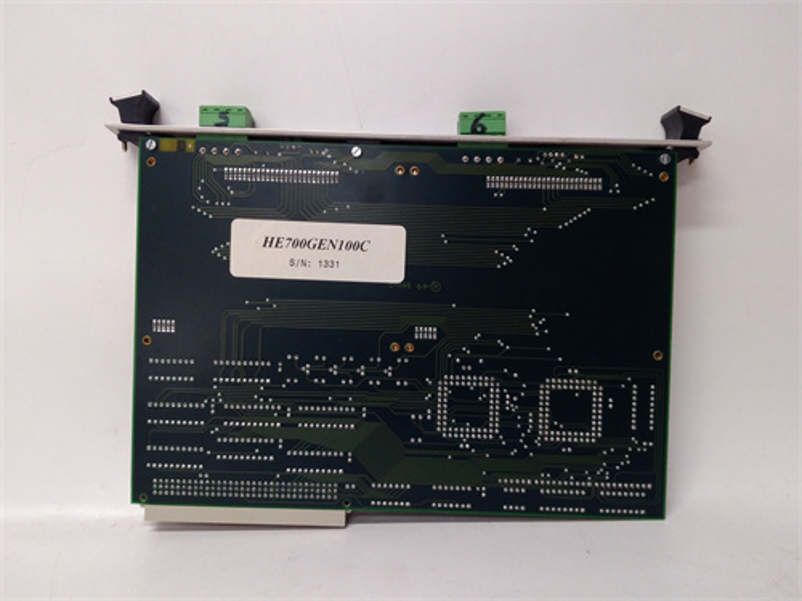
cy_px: 300
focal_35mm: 27
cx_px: 401
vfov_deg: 51.4
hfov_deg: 65.3
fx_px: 626
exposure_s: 1/33
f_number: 2
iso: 238
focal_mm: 3.79
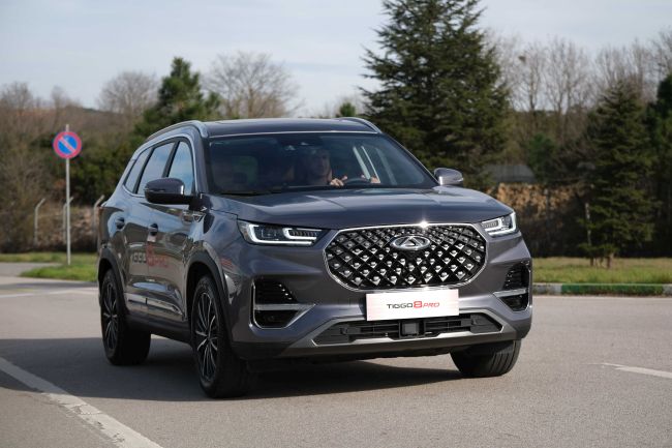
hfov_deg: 24.2
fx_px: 1568
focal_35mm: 84
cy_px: 224
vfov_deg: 16.3
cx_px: 336
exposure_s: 1/1600
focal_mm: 56.3
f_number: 2.8
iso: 125
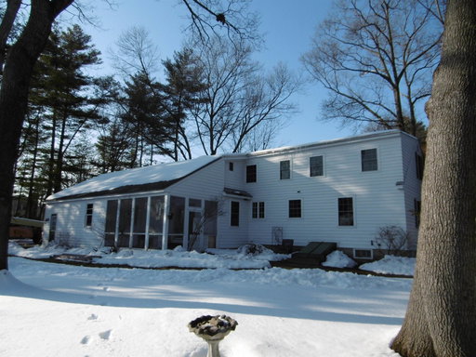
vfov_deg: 56.8
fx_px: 330
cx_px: 238
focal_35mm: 24
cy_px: 178
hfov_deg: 71.6
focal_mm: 4.3
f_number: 3.1
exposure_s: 1/1000
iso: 100
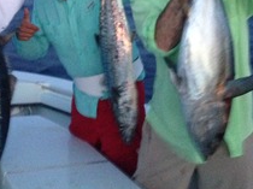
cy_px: 34
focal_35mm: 63
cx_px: 51
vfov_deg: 22.9
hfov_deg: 30.0
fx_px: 460
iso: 500
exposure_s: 1/15
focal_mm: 4.12
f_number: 2.4
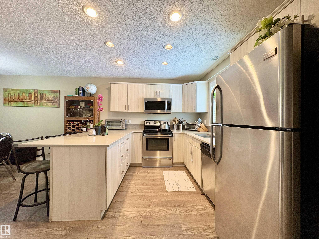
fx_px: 129
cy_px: 120
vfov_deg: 85.7
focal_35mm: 14
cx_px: 160
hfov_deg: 102.1
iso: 125
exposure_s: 1/60
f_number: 2.2
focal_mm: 2.22
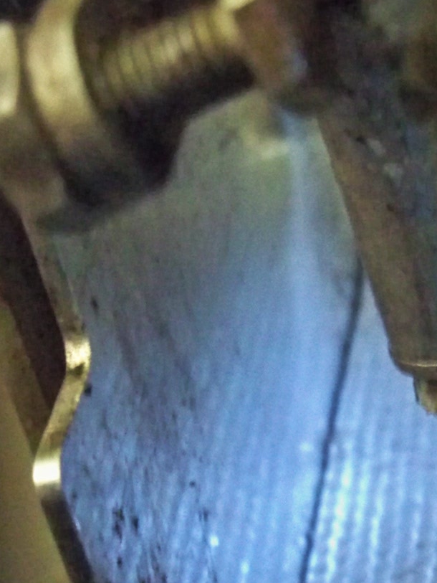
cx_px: 487
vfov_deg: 15.5
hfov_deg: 11.6
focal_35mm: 126
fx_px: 2120
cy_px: 528
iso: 1600
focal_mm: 8.8
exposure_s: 1/8
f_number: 3.8
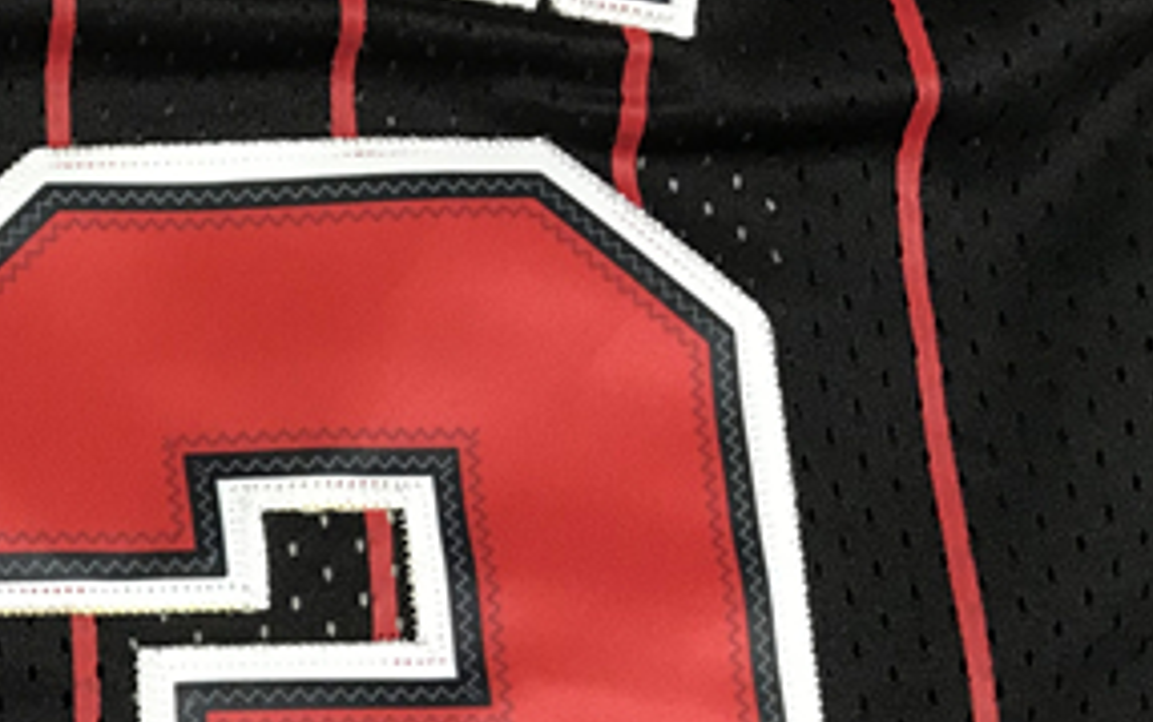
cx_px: -282
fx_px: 2609
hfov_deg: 22.6
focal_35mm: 83
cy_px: 545
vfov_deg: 15.7
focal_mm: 3.99
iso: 32
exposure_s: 1/33
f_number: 1.8
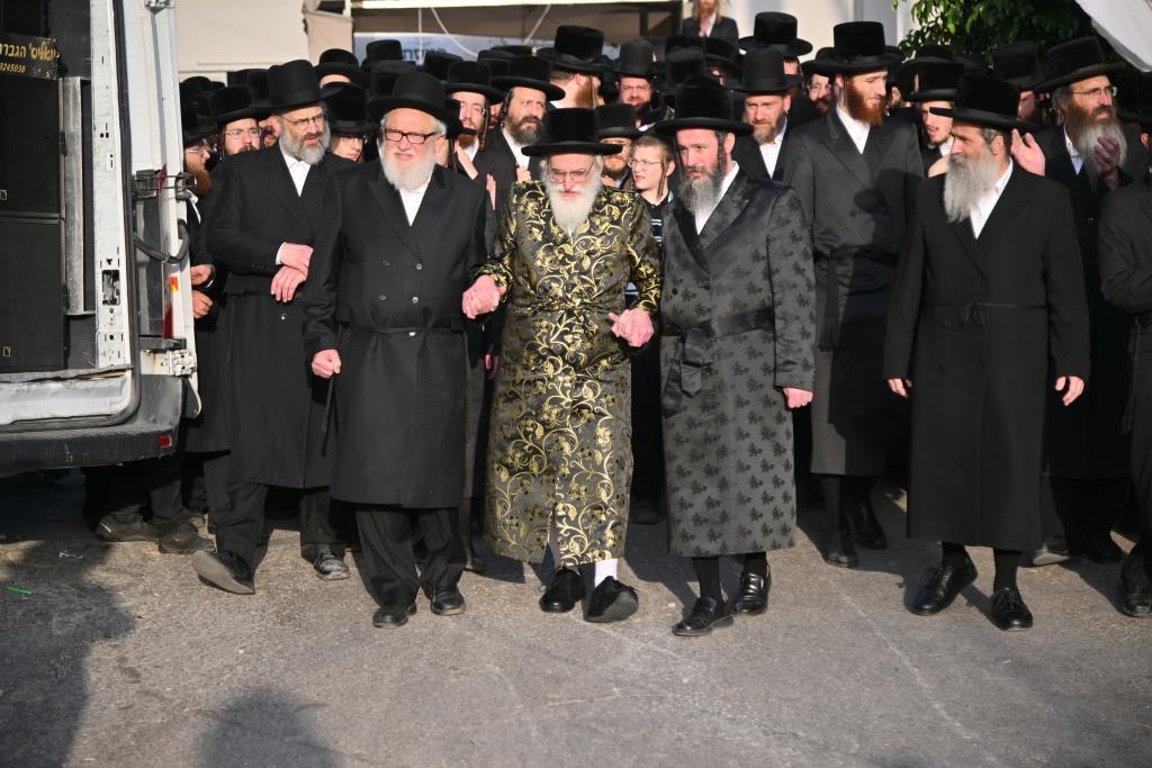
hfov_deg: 23.6
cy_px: 384
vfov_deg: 15.9
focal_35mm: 86
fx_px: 2752
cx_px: 576
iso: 50
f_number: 4
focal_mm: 86
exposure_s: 1/640
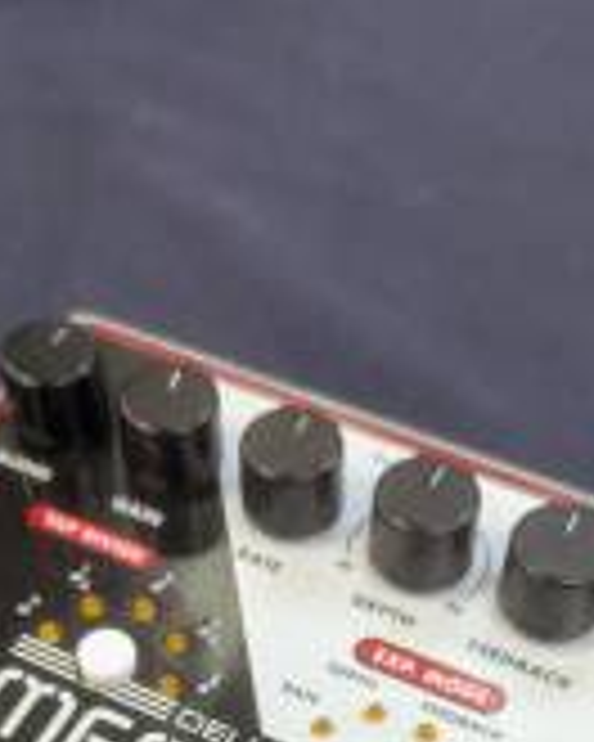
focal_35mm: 57
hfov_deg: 26.7
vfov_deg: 28.7
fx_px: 1253
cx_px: 268
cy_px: 890
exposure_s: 1/125
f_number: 1.85
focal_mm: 6.81
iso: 377
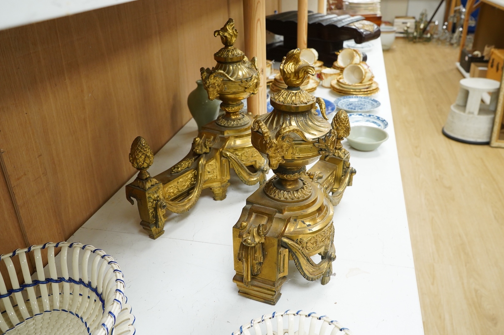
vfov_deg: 43.5
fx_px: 420
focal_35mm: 30
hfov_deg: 62.0
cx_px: 257
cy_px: 157
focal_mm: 28
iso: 2500
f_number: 7.1
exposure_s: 1/80
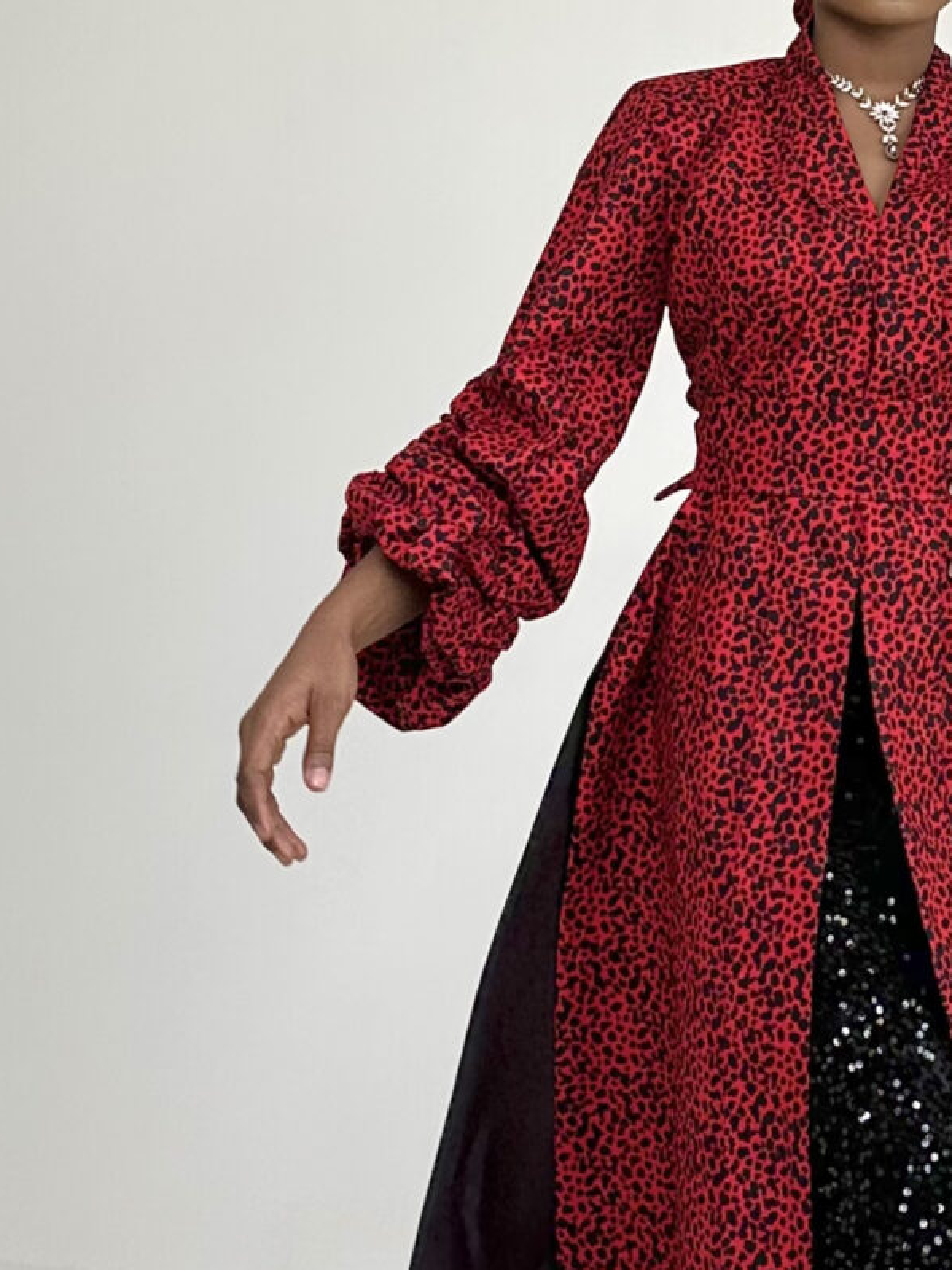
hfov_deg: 18.6
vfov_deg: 25.3
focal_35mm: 77
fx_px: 2825
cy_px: 700
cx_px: 949
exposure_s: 1/384
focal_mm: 6.86
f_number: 1.78
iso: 80
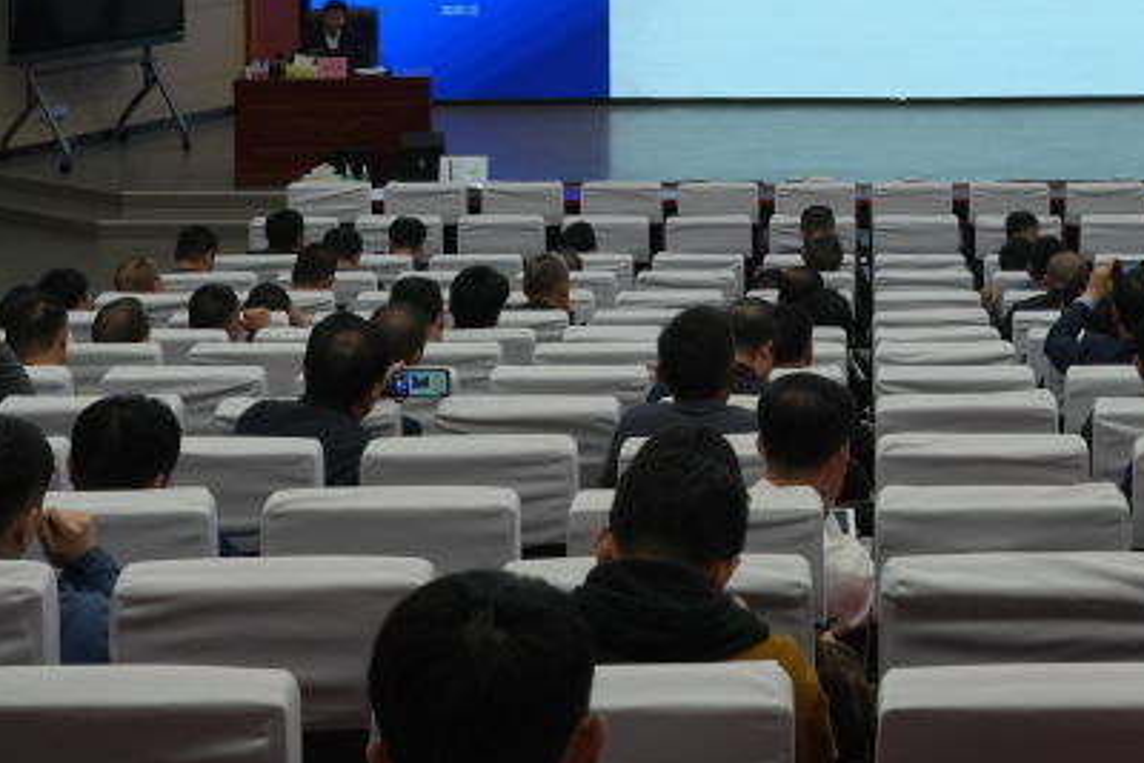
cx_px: 875
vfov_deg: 16.3
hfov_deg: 25.0
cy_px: -173
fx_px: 2543
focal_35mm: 80
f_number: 9
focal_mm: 32
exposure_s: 1/100
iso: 1000
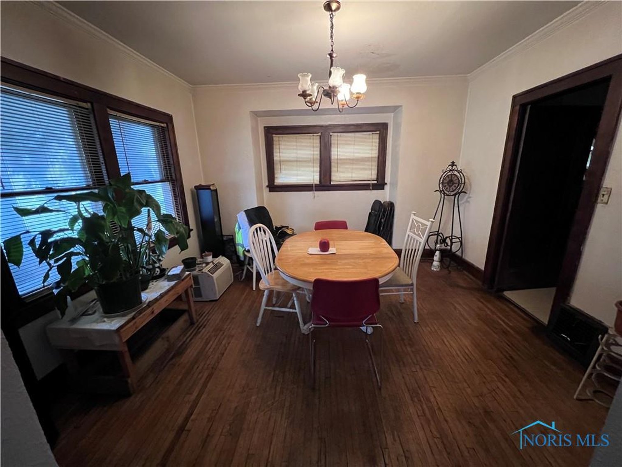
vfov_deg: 89.9
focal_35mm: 13
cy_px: 234
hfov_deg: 106.2
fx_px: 234
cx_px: 311
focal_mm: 1.57
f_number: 1.8
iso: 800
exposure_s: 1/40
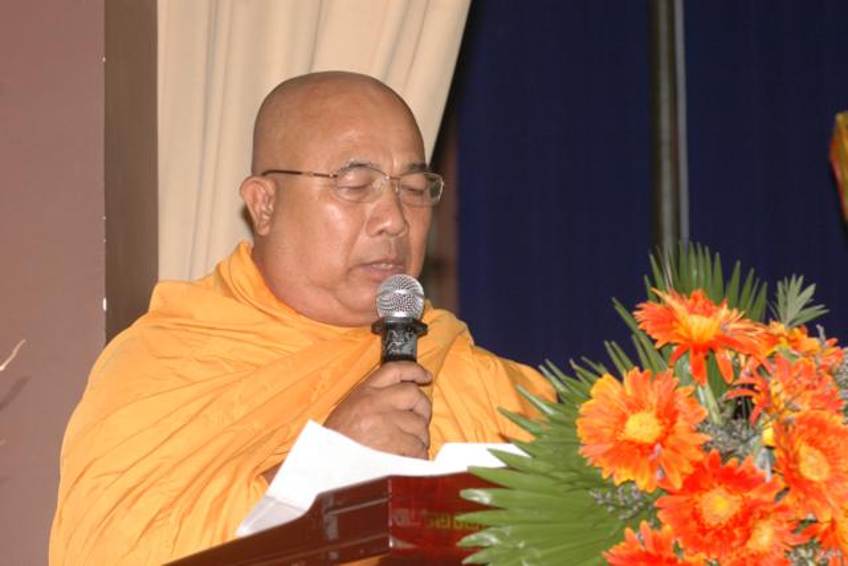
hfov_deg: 10.5
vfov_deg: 7.0
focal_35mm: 195
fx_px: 4594
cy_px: 283
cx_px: 424
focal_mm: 130
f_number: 6.3
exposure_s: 1/60
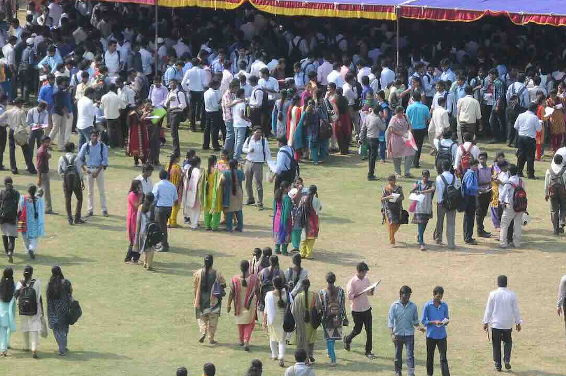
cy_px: 96
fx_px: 3768
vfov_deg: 5.7
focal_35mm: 240
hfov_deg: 8.6
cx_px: 394
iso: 400
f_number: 18
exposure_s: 1/125
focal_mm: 90
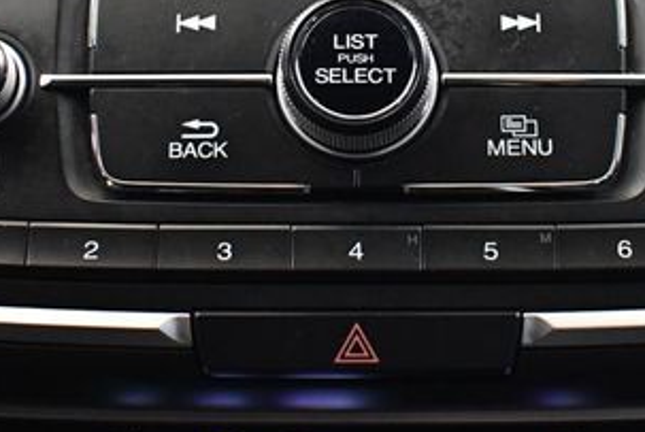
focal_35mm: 76
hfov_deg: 26.6
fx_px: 1364
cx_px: 364
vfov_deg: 17.8
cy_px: 64
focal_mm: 18
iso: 3200
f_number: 3.5
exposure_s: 1/60
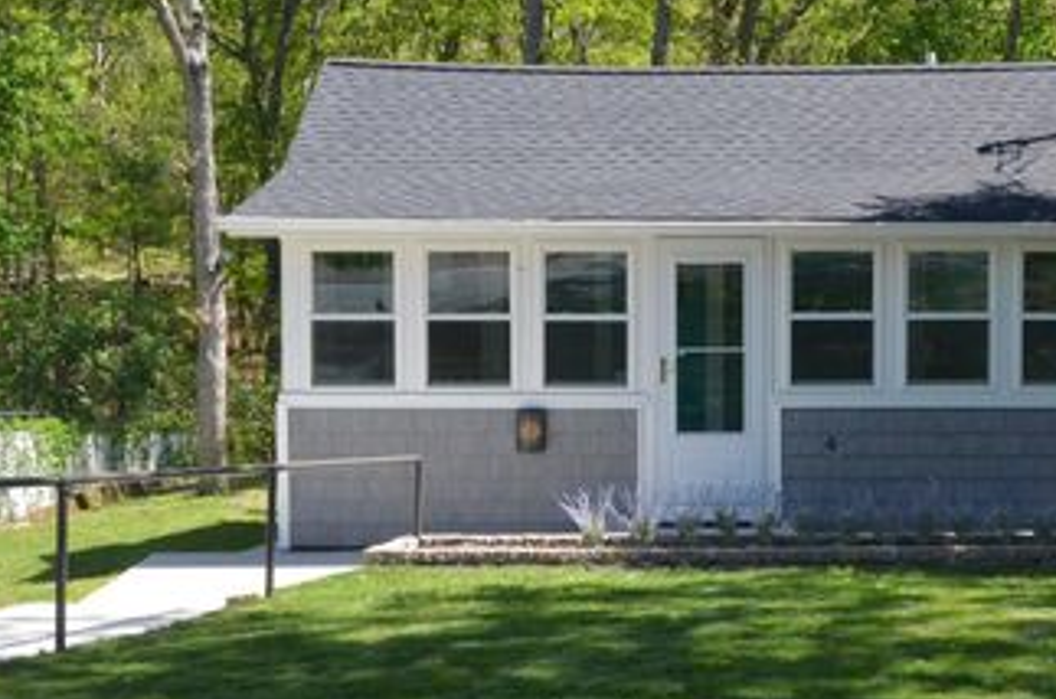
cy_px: 315
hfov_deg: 30.9
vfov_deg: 20.8
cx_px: 673
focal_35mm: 65
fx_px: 1903
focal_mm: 28
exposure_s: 1/1000
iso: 5000
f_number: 18
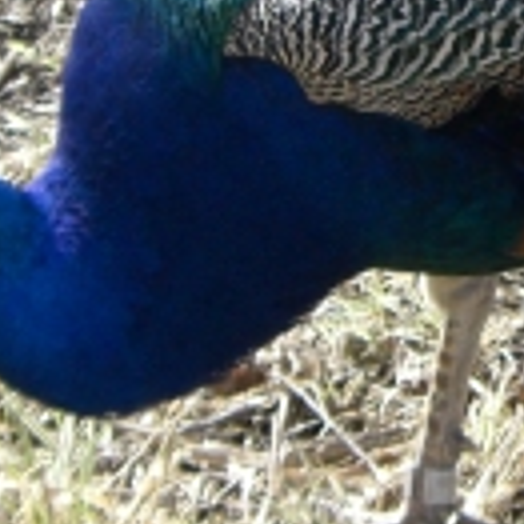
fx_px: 2809
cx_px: 584
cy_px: -8
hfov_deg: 10.5
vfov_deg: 10.6
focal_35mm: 164
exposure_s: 1/800
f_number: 2.7
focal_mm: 6.2
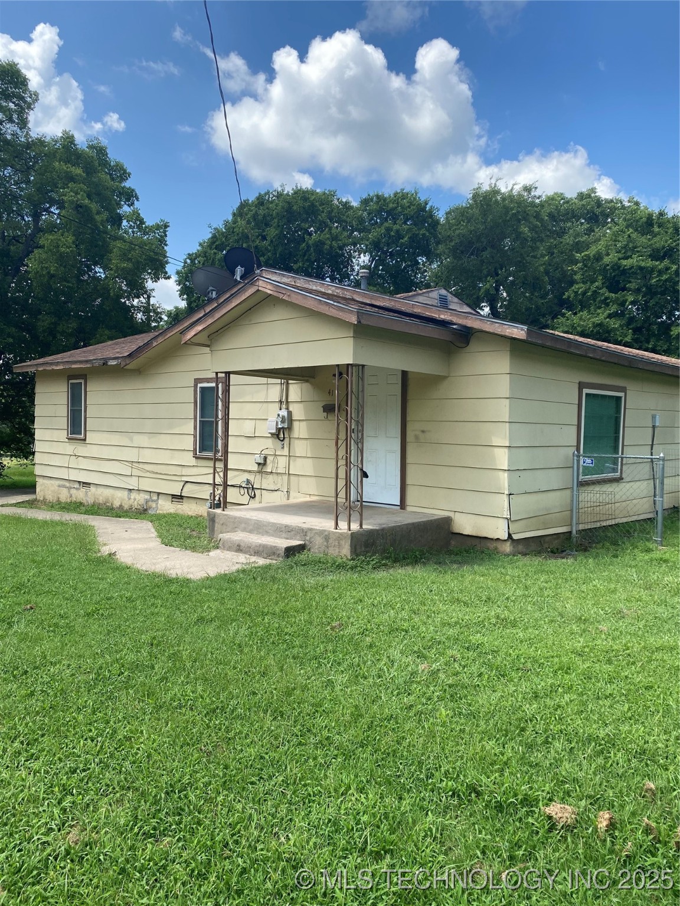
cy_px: 453
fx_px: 681
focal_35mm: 26
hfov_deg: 53.1
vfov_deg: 67.3
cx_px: 340
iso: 32
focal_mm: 4.25
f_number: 1.8
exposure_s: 1/1961
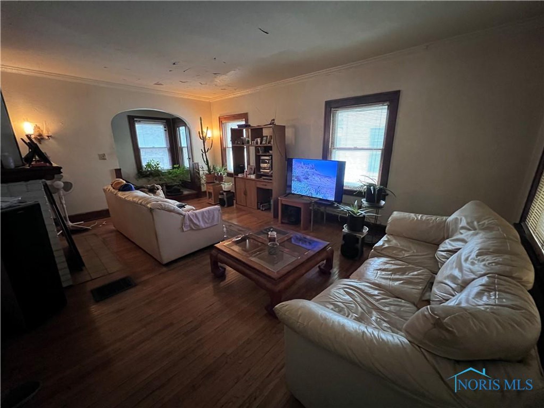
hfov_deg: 106.2
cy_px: 204
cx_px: 272
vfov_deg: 89.9
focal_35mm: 13
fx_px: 204
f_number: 1.8
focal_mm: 1.57
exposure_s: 1/40
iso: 1000
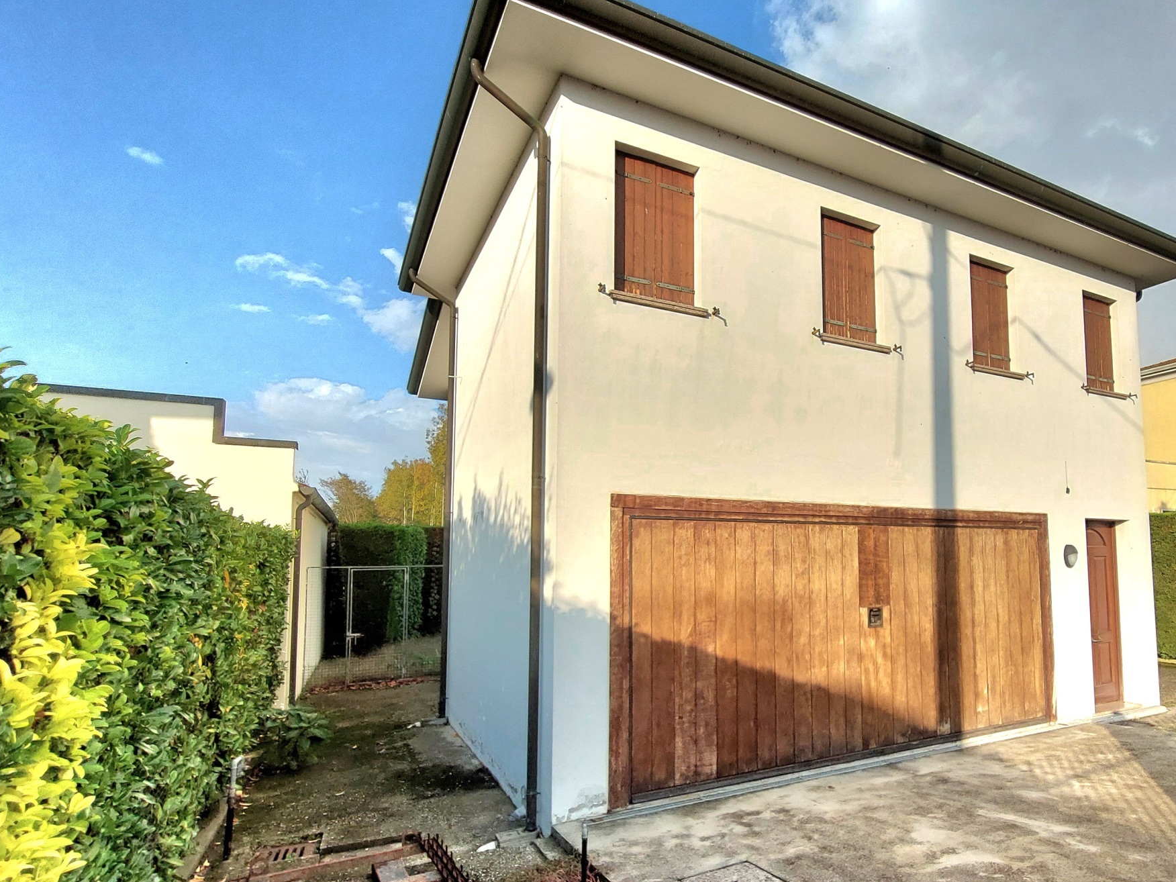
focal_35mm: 19
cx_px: 725
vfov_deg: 68.4
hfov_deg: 83.3
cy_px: 499
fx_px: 645
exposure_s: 1/2000
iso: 50
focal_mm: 1.74
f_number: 2.2
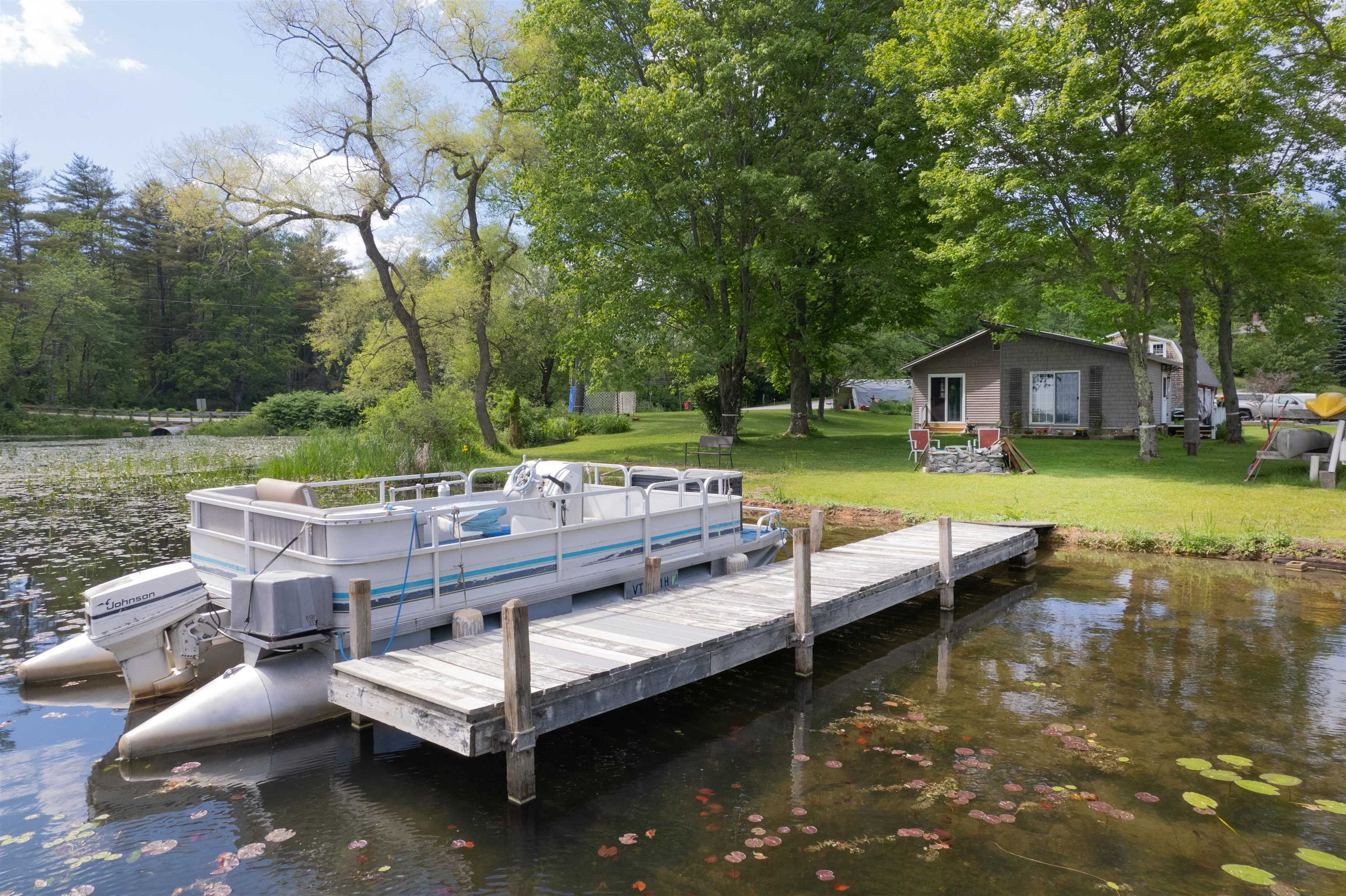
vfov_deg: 57.2
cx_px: 673
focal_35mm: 22
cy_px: 448
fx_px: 822
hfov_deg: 78.6
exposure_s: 1/100
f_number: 2.8
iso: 100
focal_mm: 8.38
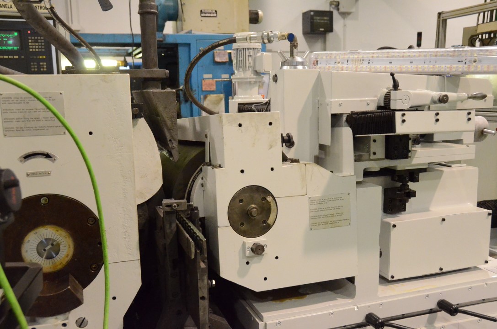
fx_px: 496
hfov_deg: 53.2
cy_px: 164
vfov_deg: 36.7
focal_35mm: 36
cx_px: 248
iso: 6400
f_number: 5.6
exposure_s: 1/125
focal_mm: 24
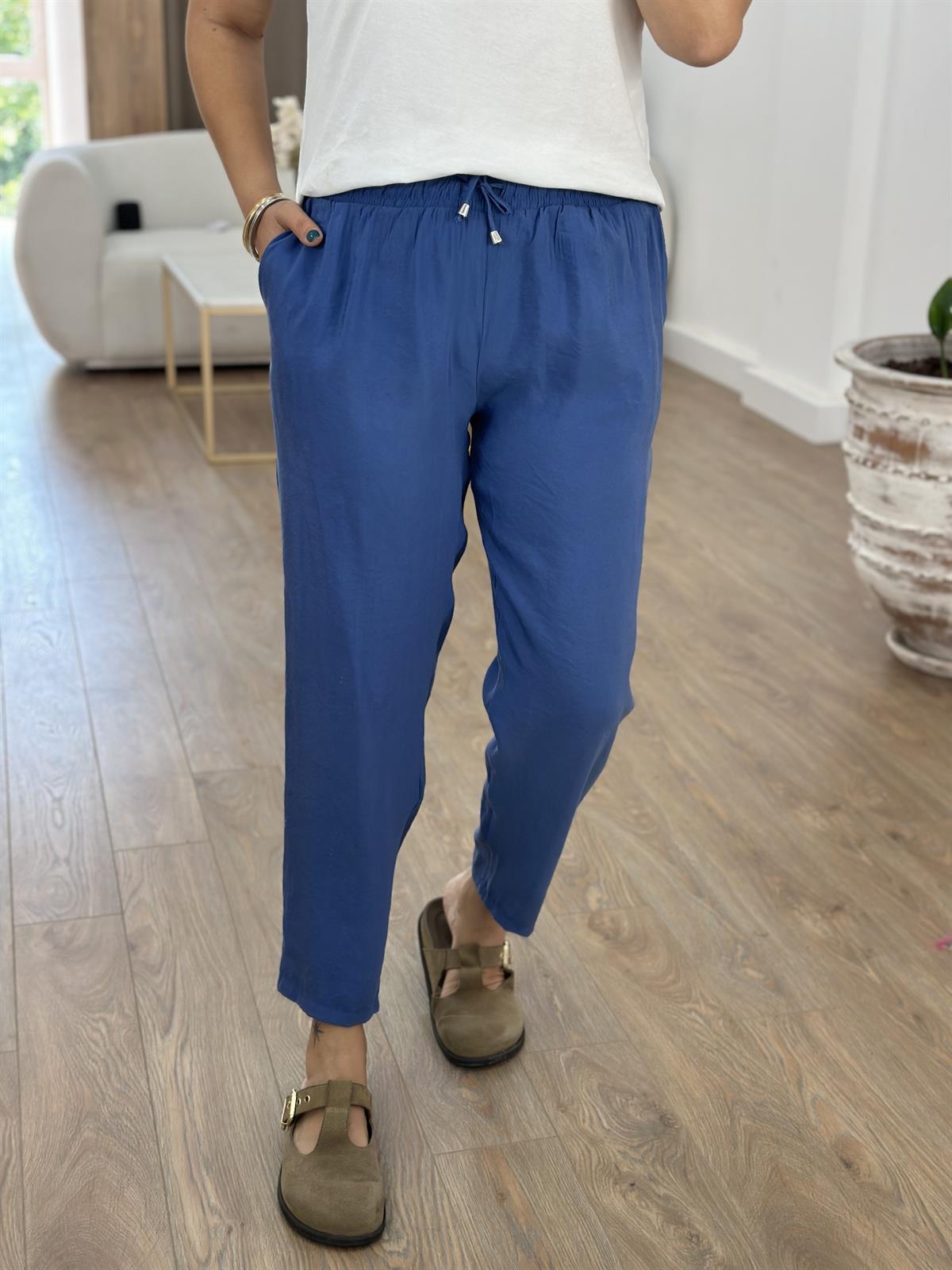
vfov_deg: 39.7
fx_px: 1760
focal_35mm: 48
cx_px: 476
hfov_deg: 30.3
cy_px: 635
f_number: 1.78
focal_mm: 6.86
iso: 80
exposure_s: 1/163
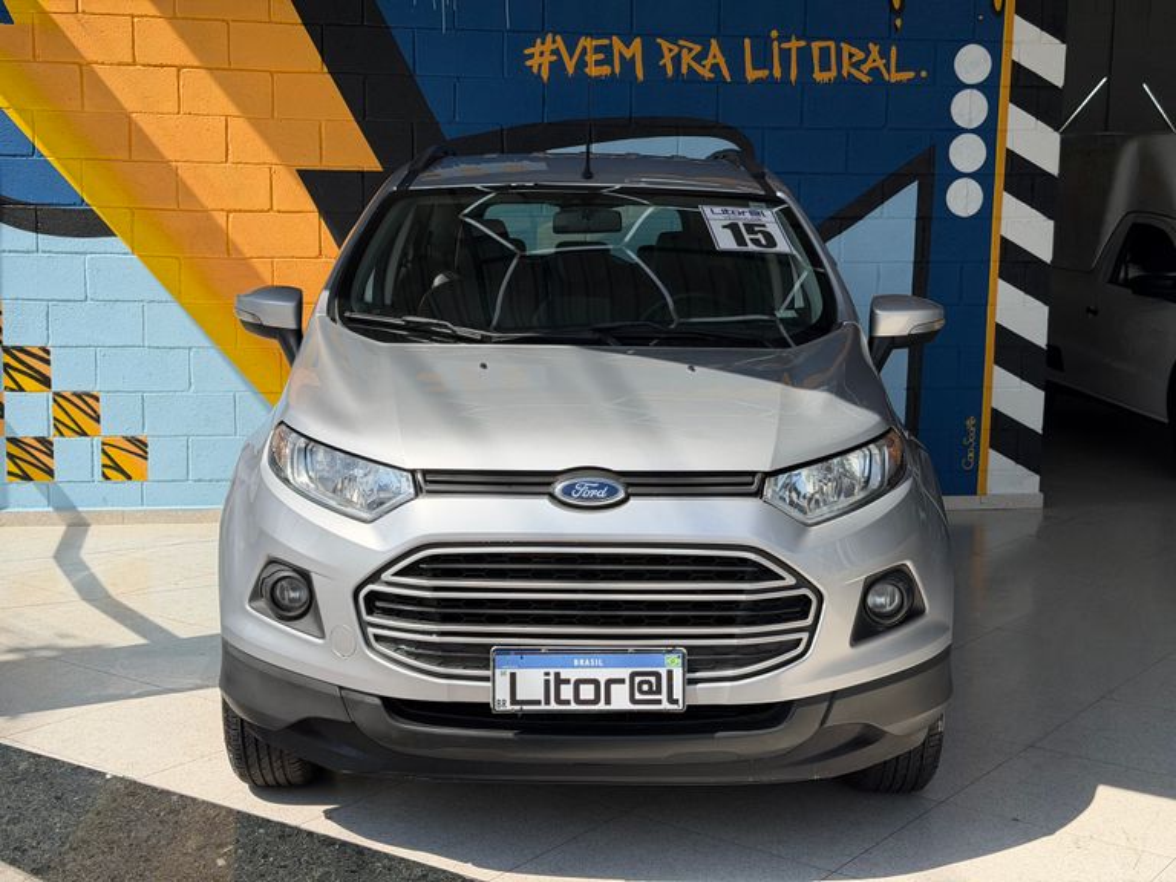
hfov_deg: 39.7
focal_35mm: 48
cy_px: 441
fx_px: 1631
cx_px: 588
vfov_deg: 30.3
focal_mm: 6.76
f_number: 1.78
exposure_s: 1/5208
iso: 80
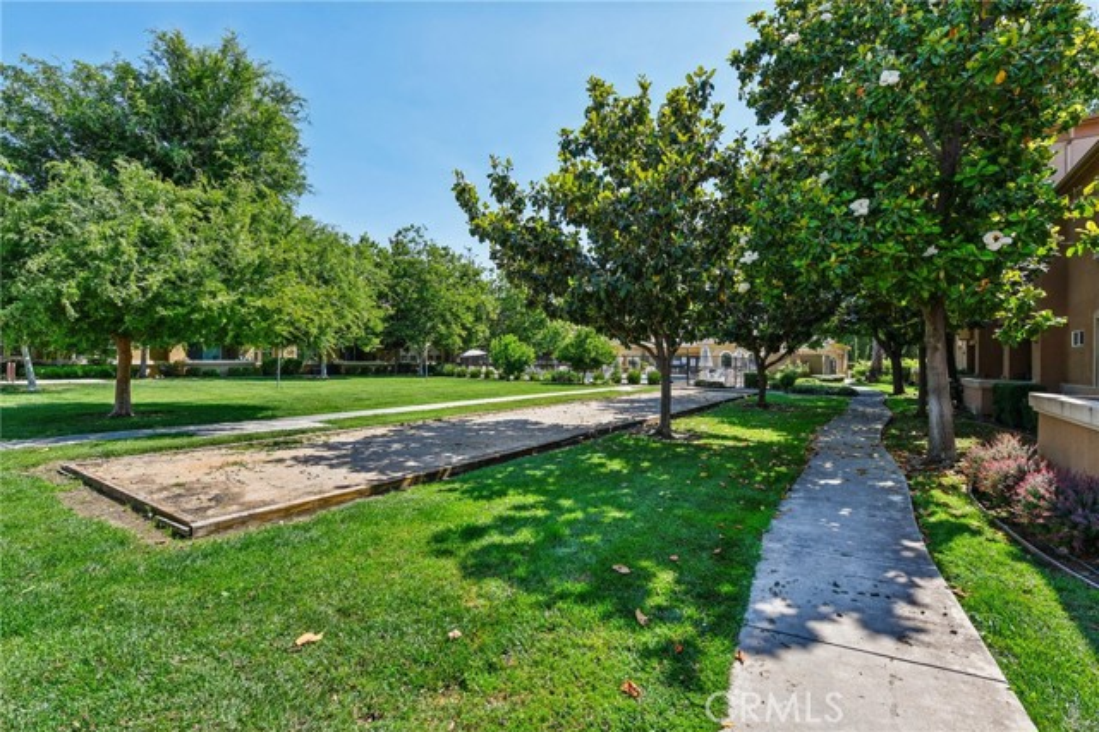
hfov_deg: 96.8
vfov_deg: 73.7
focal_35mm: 16
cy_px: 366
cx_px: 550
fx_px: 488
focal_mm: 16
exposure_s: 1/160
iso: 100
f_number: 8
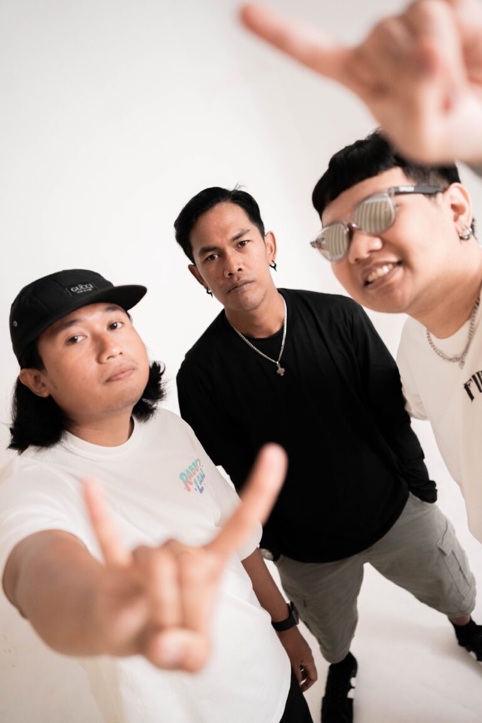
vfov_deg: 54.4
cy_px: 362
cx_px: 241
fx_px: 703
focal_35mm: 35
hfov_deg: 37.9
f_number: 2.5
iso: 800
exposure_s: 1/125
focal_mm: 35
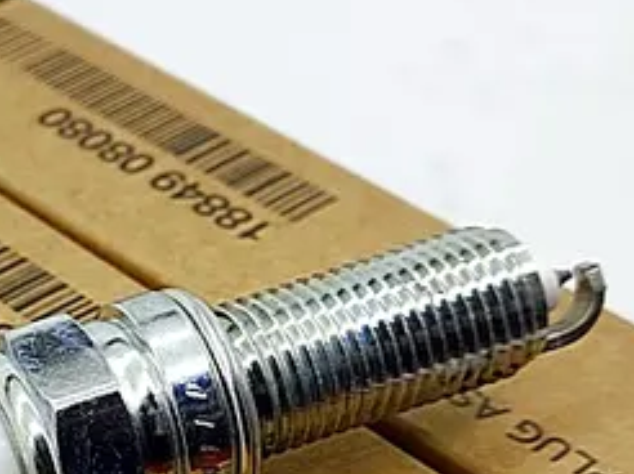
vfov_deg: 11.5
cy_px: 492
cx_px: -124
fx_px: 2324
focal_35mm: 127
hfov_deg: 15.0
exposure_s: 1/125
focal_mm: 4.74
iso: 100
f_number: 1.79
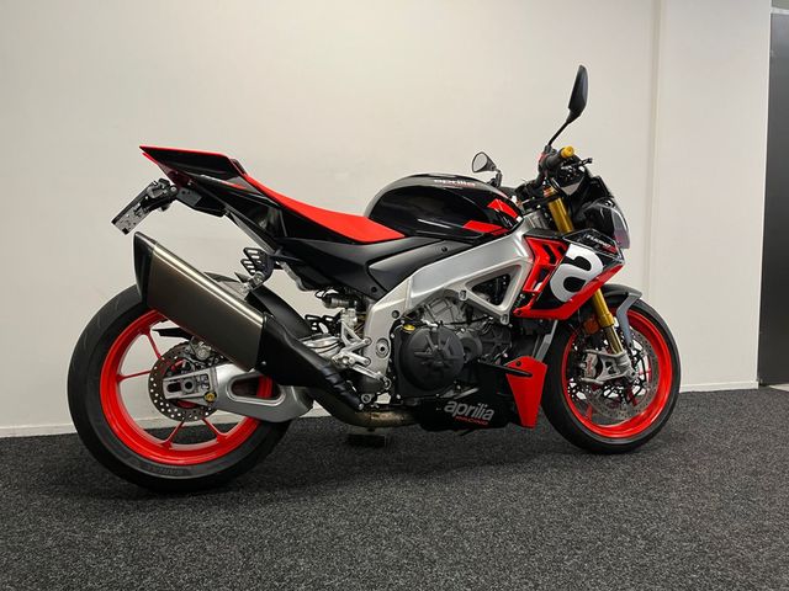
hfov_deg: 67.3
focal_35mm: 26
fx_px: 593
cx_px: 394
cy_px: 296
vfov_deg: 53.1
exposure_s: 1/50
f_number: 1.6
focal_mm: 5.1
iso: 80
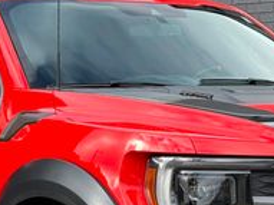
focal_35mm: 161
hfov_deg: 12.3
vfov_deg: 9.2
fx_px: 1274
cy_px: 196
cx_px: 145
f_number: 1.78
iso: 80
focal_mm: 6.76
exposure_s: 1/1242
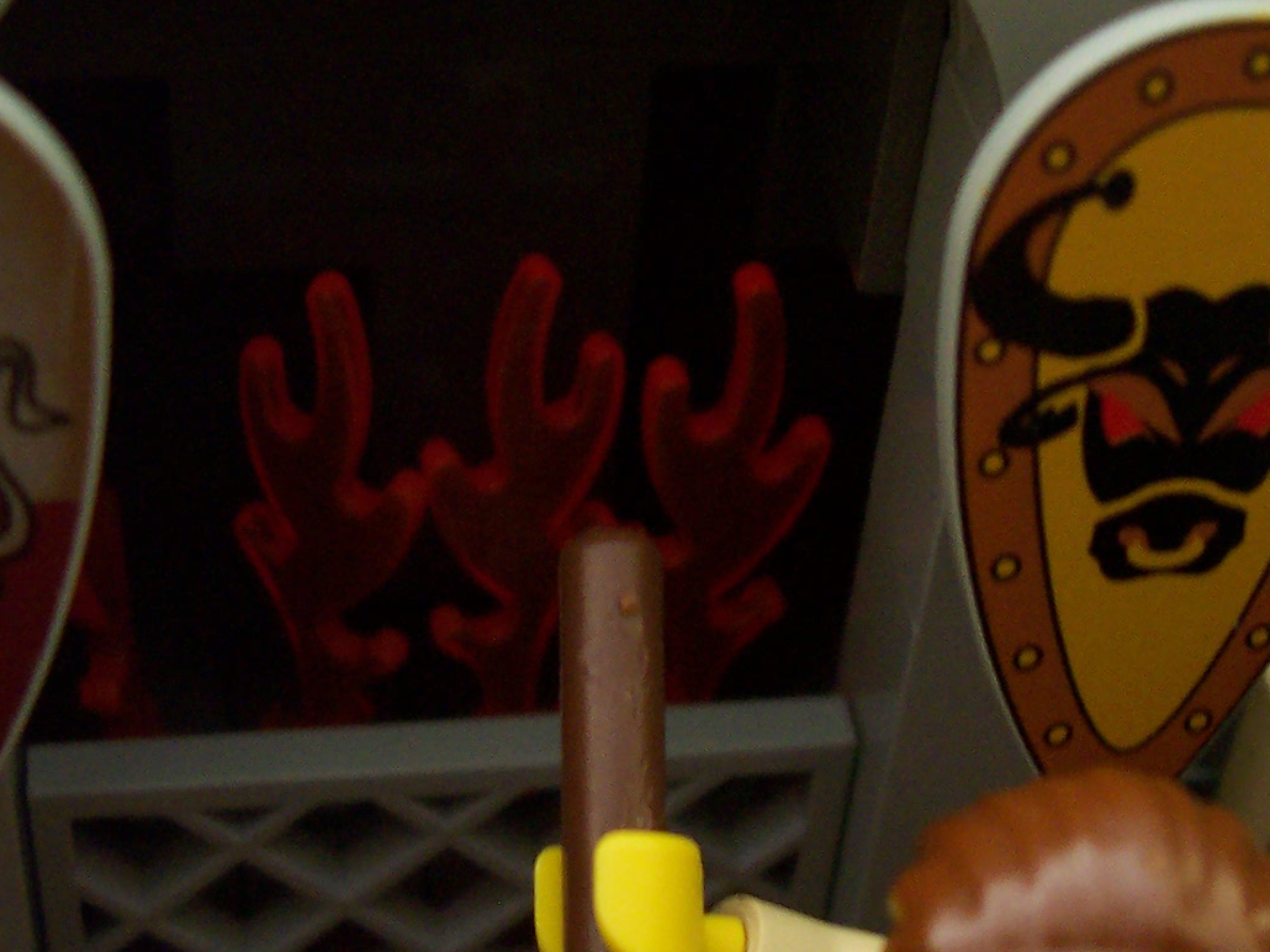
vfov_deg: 20.2
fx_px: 2678
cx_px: 842
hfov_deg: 26.5
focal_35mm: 73
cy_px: 518
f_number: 2.8
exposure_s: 1/8
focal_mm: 5.6
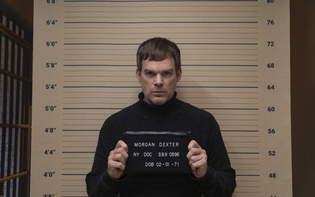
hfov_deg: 43.5
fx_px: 395
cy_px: 103
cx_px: 158
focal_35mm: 46
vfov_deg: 28.0
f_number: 4
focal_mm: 30
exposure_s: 1/50
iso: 2500
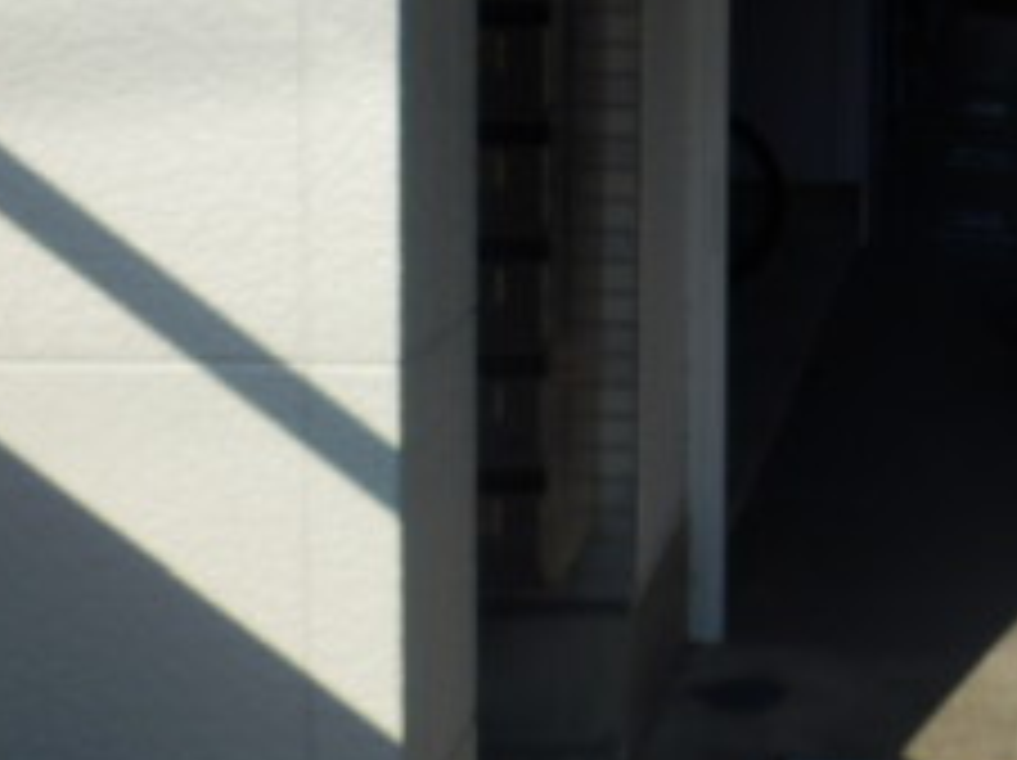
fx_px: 1996
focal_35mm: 68
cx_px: 1161
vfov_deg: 21.0
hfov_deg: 26.1
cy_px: 31
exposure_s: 1/125
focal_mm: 4.2
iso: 80
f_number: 7.9
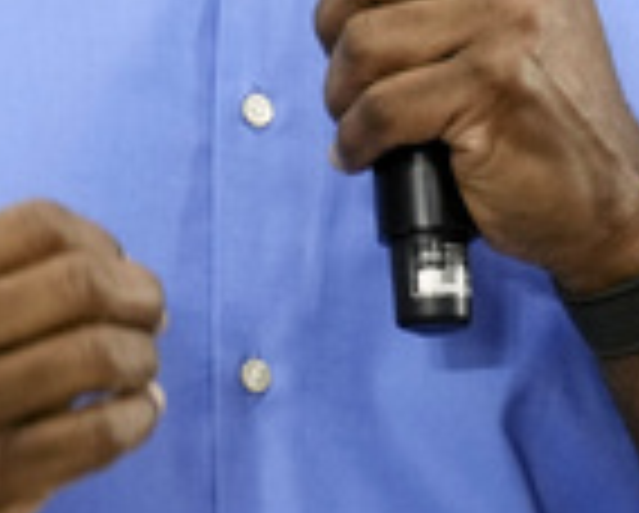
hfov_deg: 1.4
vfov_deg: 1.1
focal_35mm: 1352
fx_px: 25604
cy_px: -88
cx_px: 526
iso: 2000
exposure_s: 1/200
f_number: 4
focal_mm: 200
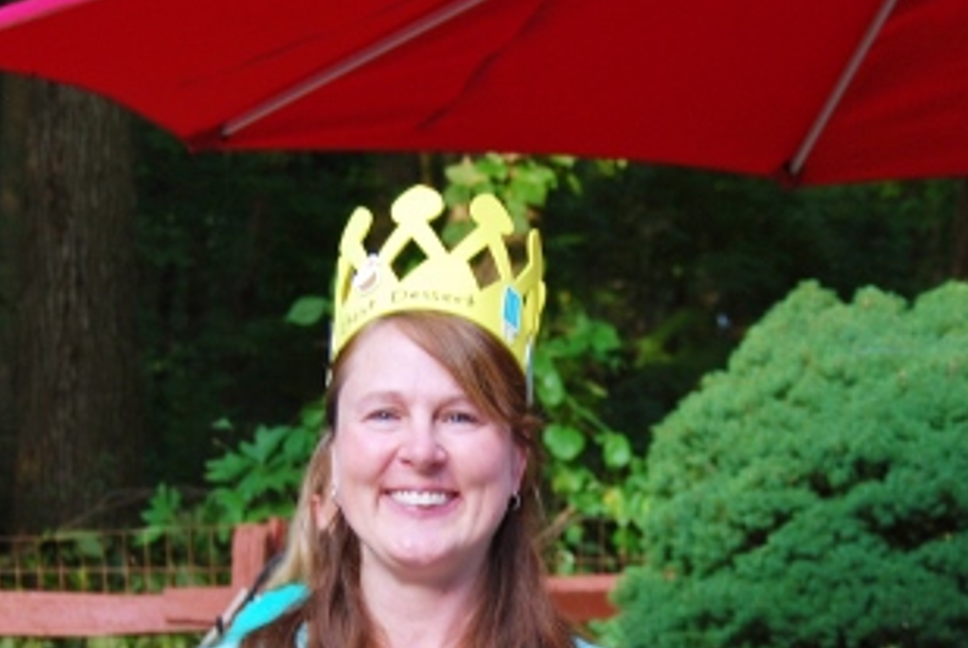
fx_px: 3177
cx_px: 414
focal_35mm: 118
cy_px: 661
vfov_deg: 11.5
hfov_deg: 17.3
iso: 200
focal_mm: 38
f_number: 4.8
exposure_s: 1/50
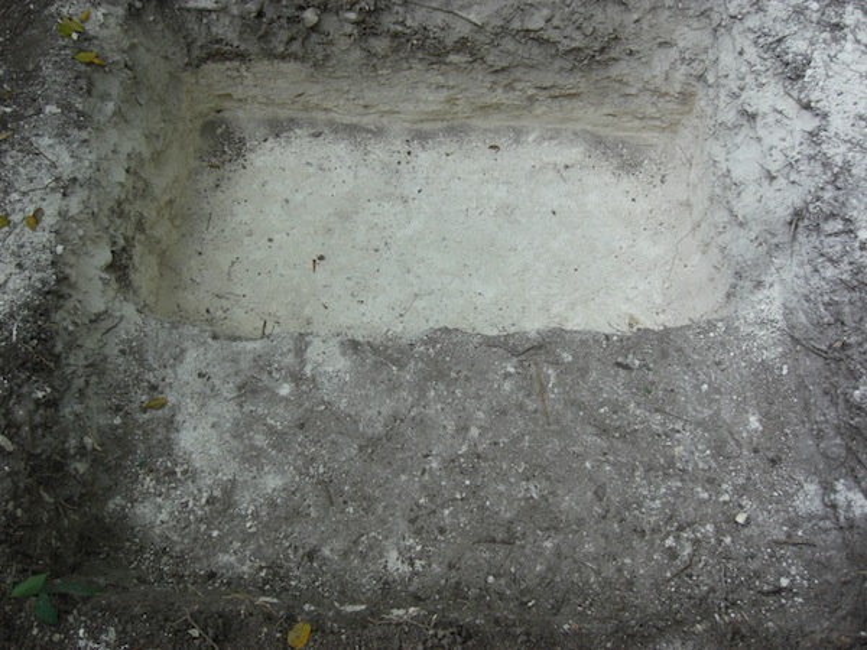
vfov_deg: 37.7
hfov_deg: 49.0
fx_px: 952
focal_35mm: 38
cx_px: 434
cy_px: 325
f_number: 2.8
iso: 200
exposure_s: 1/60
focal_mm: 7.9
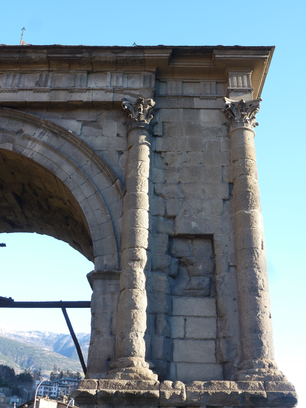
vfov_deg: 45.8
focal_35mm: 41
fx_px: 483
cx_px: 153
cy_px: 204
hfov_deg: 35.1
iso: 100
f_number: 3.9
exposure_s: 1/125
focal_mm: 7.4
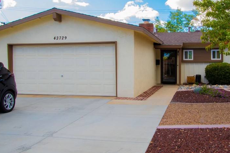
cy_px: 60
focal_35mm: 39
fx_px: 249
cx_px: 152
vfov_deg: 34.1
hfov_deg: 48.8
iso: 500
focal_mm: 18
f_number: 22
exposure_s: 1/30
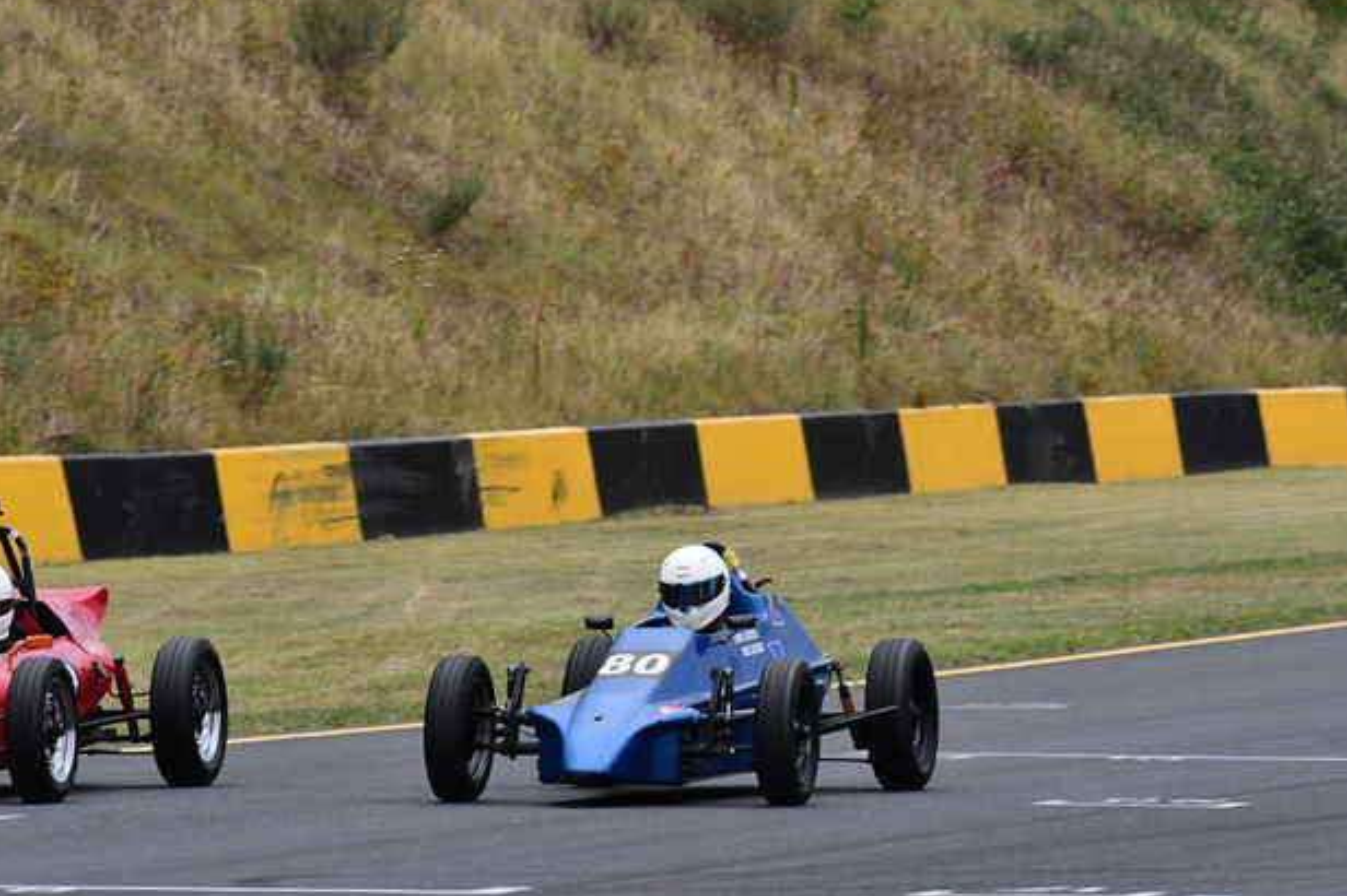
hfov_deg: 5.3
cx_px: 647
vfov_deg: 3.5
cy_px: 485
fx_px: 14584
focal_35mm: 390
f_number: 10
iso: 2500
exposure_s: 1/640
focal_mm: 200
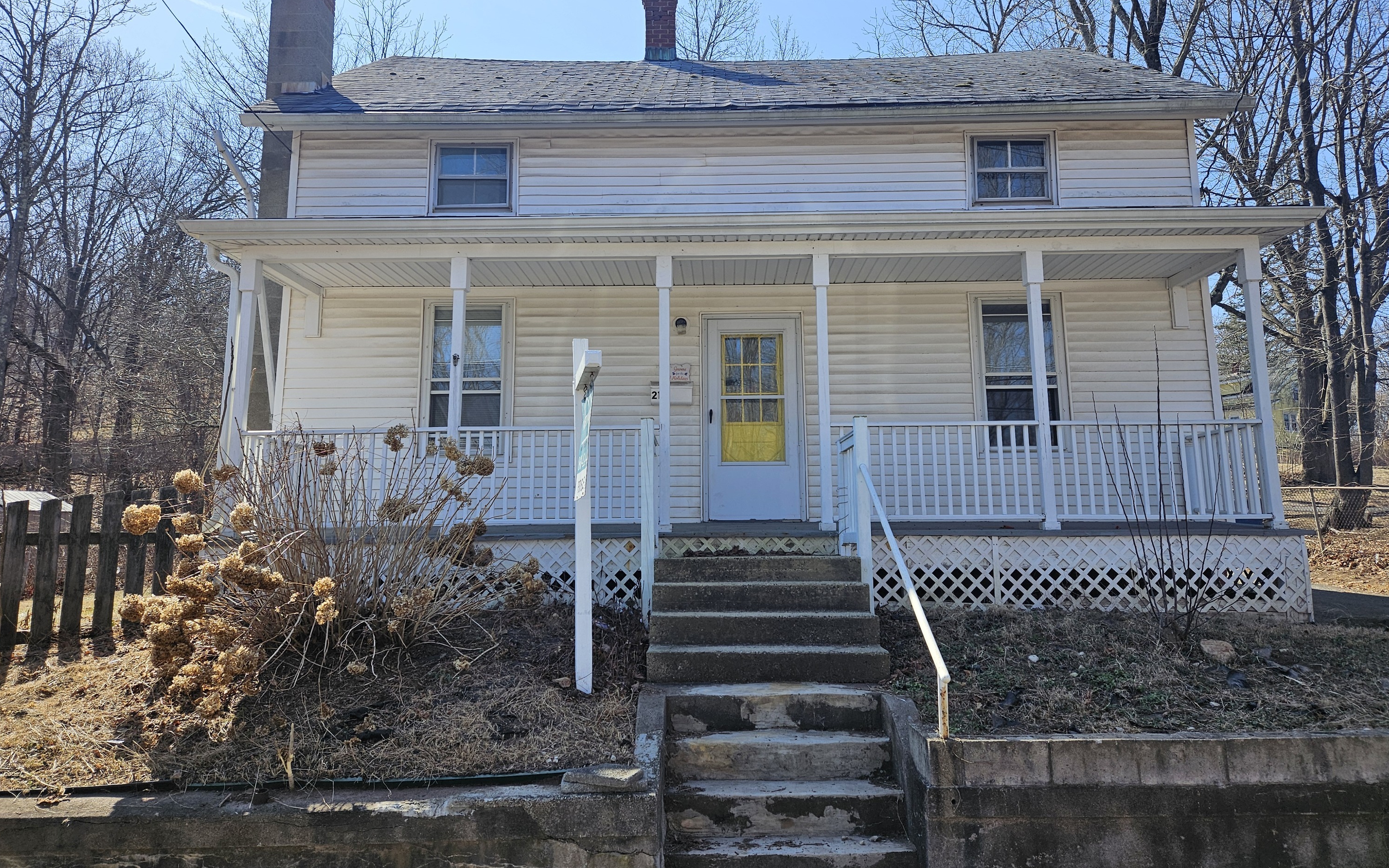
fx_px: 946
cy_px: 374
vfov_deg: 49.1
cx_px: 706
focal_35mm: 25
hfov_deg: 72.5
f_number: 1.8
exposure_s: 1/1476
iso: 32
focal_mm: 5.4
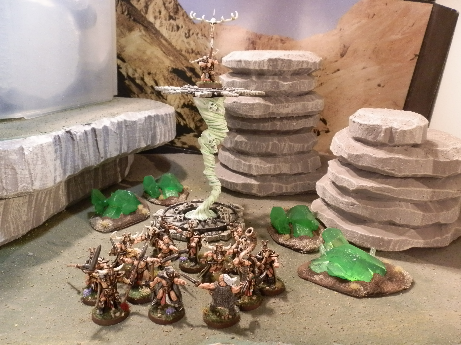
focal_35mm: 28
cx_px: 230
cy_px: 172
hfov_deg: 63.4
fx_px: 373
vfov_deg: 49.7
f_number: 3.1
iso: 400
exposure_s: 1/60
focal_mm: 5
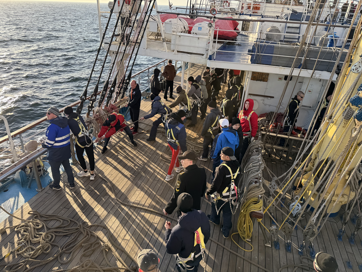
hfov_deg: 71.6
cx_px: 181
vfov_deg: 56.8
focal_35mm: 24
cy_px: 136
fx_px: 251
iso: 80
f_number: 1.78
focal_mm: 6.76
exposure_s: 1/938
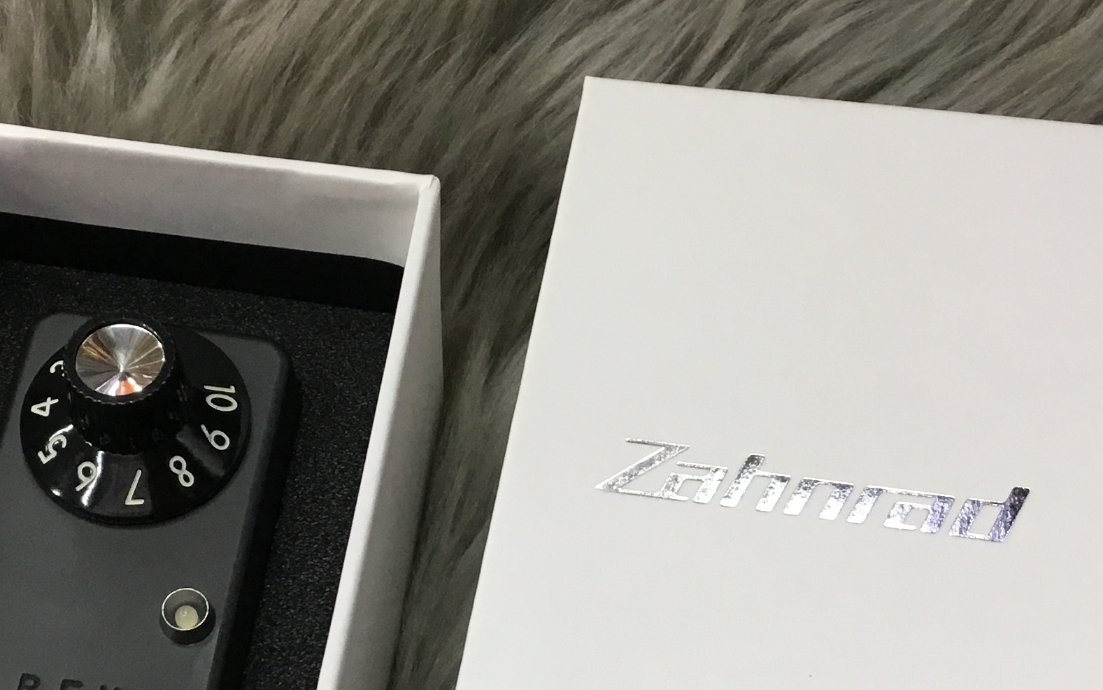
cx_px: 438
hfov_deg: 30.1
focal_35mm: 68
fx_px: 2044
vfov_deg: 19.0
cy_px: 540
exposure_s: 1/30
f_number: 2.4
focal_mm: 3.3
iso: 32
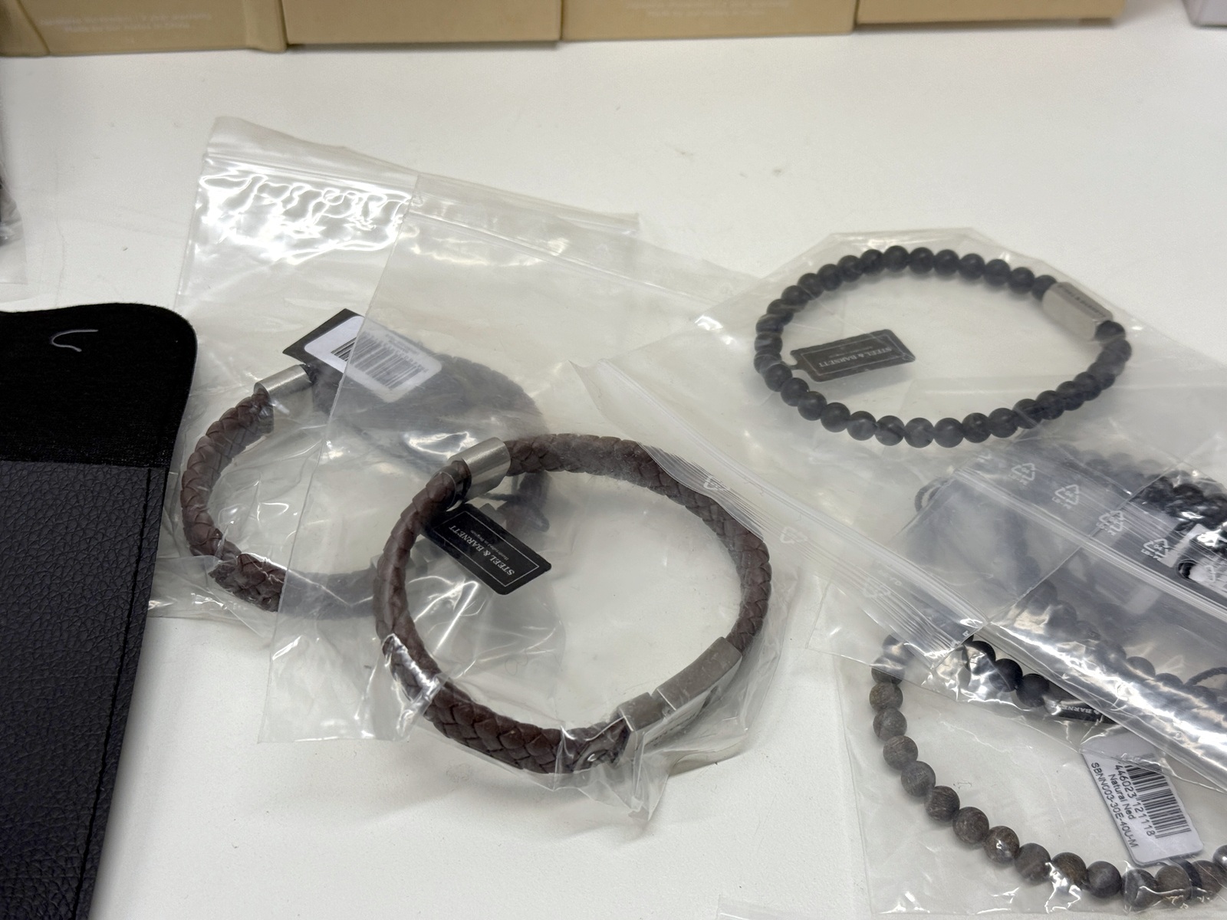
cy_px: 460
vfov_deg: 30.3
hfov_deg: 39.7
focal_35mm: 48
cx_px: 614
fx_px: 1701
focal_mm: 6.76
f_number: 1.78
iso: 80
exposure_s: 1/402
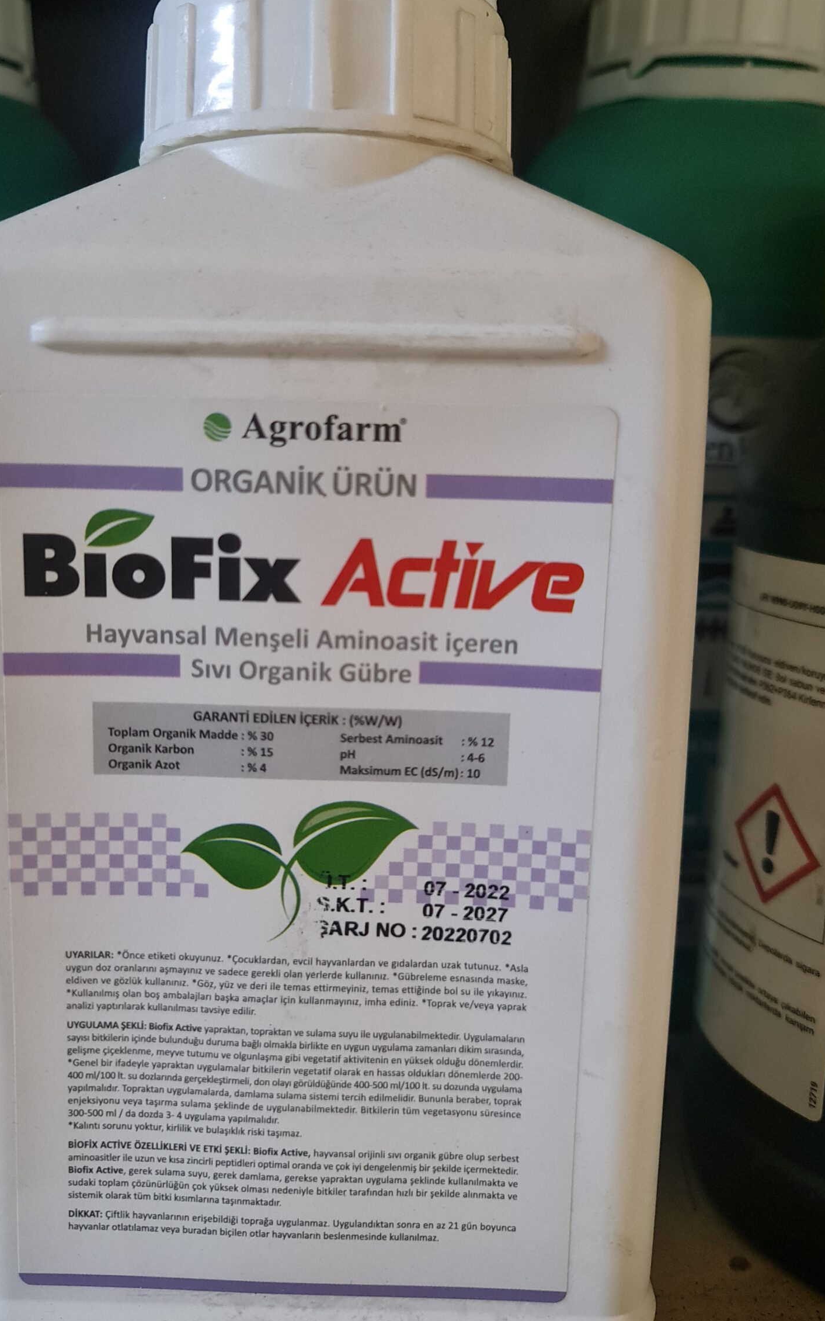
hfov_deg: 41.8
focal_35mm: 30
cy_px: 642
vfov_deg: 62.9
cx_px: 362
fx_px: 1079
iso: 500
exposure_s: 1/33
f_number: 1.8
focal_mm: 7
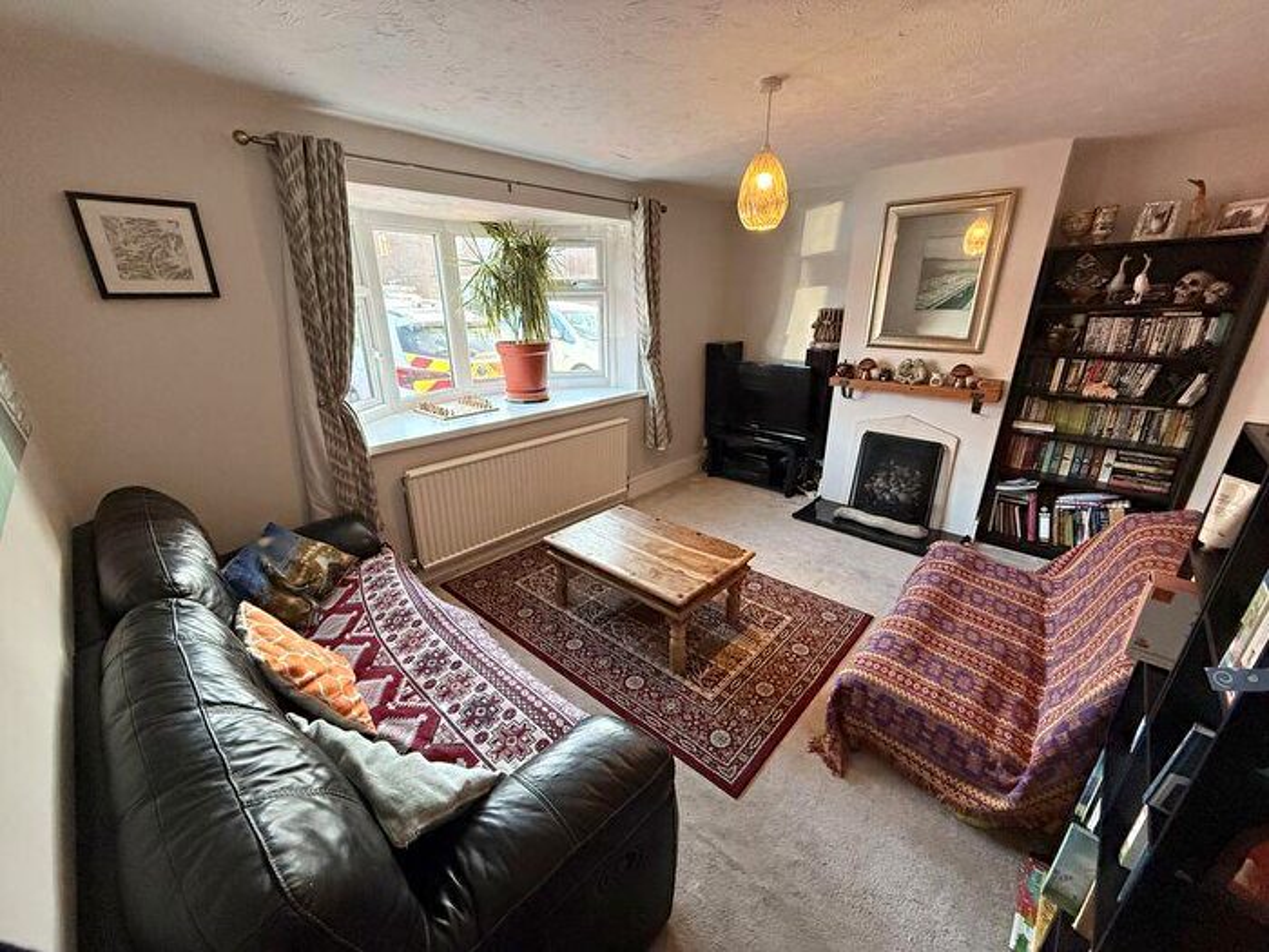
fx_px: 513
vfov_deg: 85.7
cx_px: 634
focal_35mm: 14
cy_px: 476
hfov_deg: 102.1
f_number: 2.2
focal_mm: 2.22
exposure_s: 1/100
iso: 500
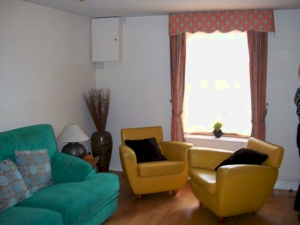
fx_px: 312
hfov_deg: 51.4
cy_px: 112
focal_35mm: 36
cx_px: 150
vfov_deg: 39.7
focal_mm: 6
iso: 240
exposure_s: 1/30
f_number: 2.7
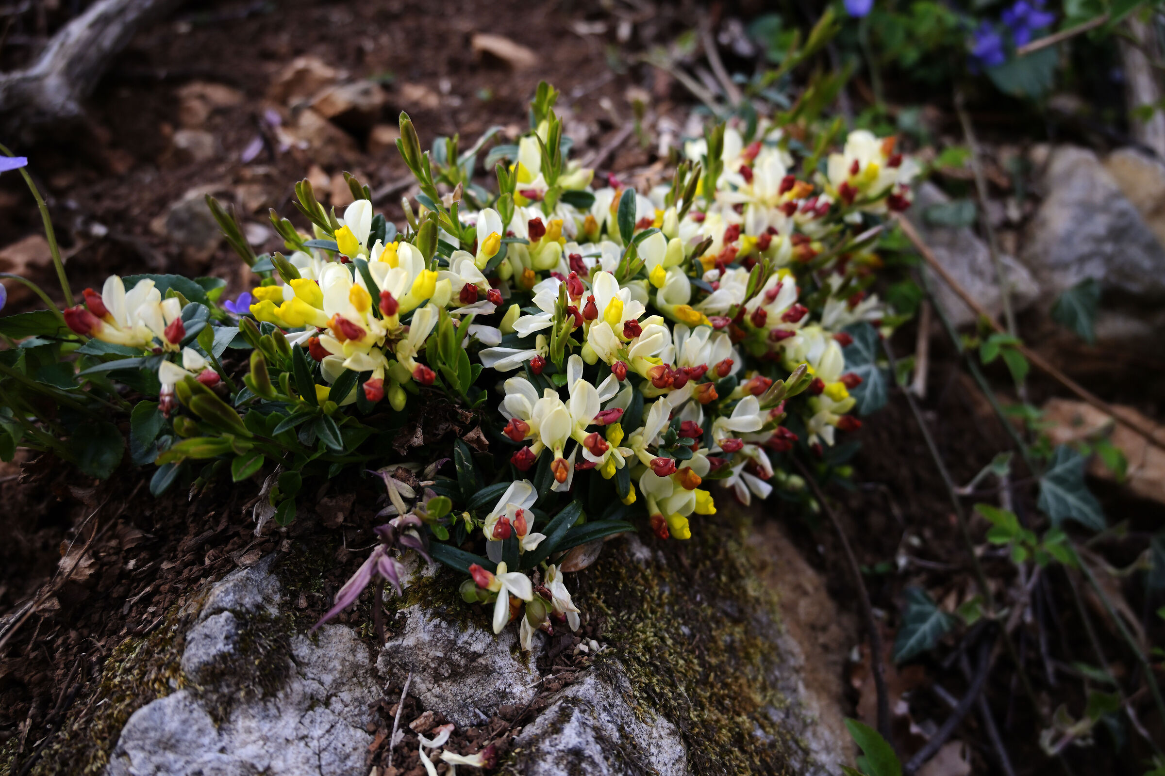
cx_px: 582
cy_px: 388
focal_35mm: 24
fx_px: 777
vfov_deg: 53.1
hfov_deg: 73.7
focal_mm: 16
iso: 100
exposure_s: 1/200
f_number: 3.5
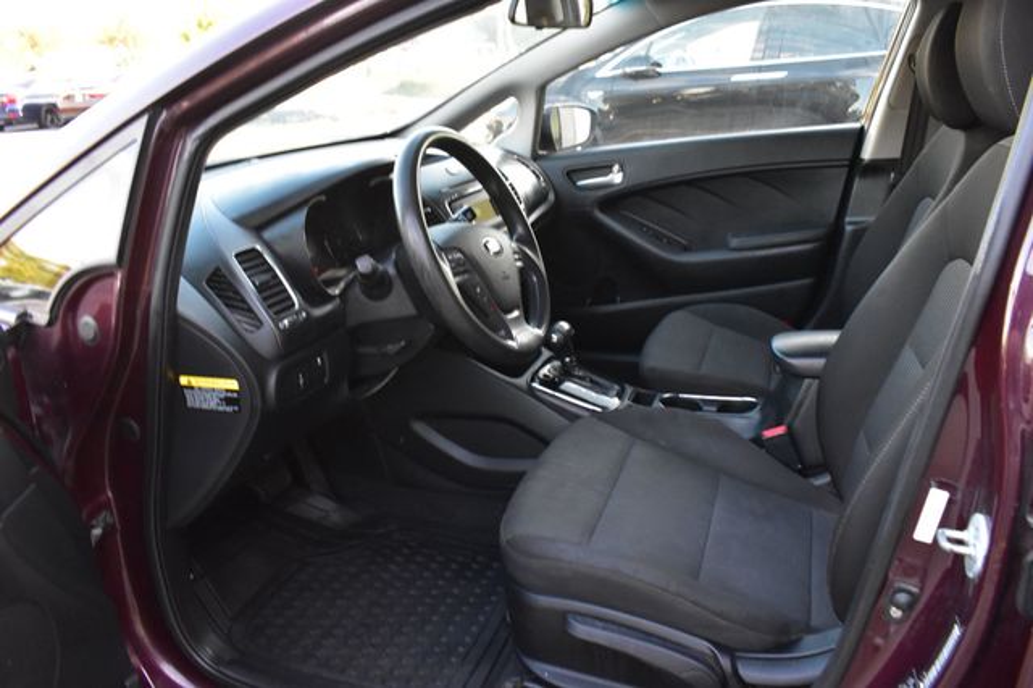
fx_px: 774
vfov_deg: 47.9
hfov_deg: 67.4
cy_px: 344
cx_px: 516
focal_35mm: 27
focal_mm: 18
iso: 2500
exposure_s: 1/80
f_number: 8
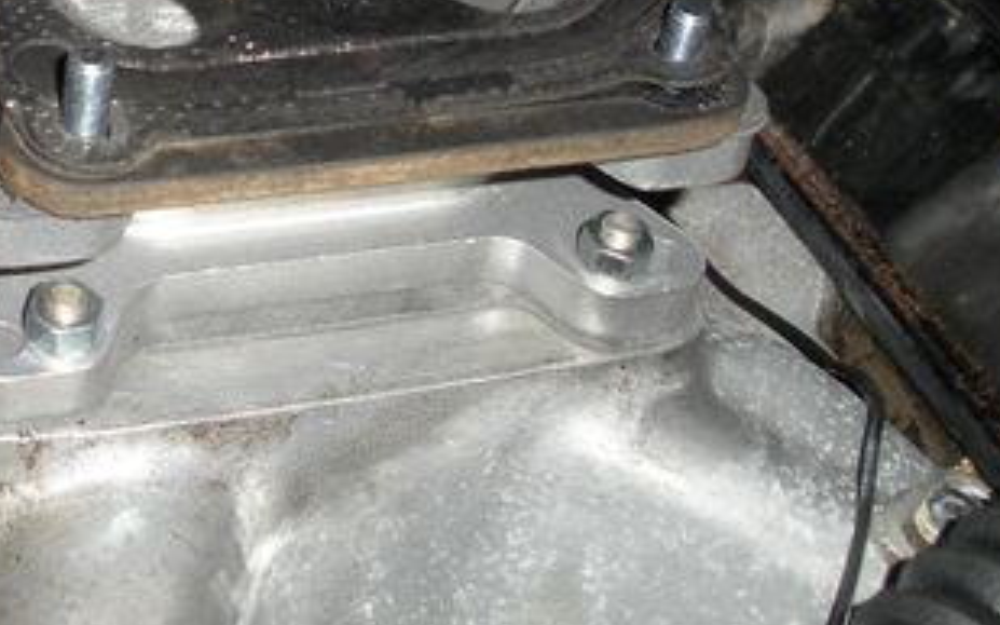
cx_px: 220
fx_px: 2153
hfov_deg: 25.8
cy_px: -23
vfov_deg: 16.1
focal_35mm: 79
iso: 64
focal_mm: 6.3
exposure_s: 1/60
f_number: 3.5
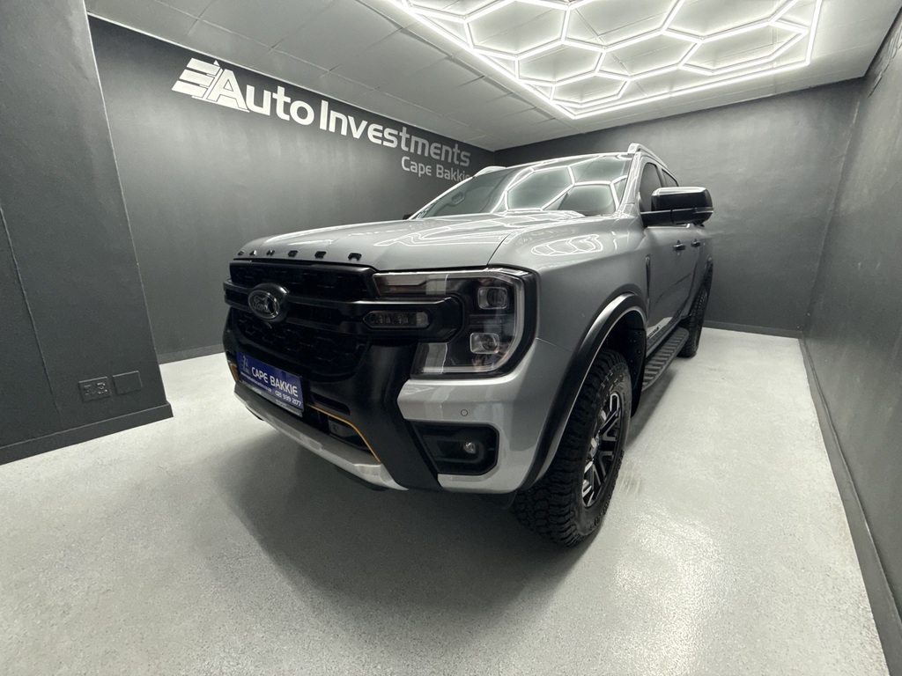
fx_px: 365
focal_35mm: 14
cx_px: 451
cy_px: 338
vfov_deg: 85.7
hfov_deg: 102.1
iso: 500
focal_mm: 2.22
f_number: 2.2
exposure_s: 1/100
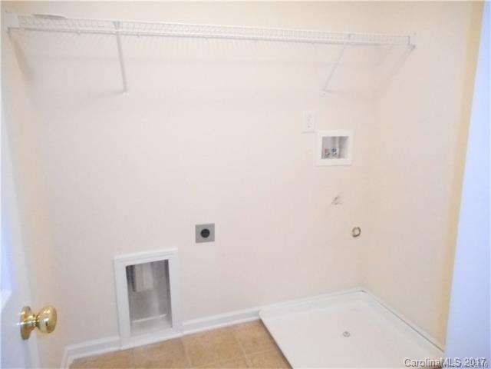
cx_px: 246
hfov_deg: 69.4
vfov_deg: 54.9
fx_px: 355
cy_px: 184
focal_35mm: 25
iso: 1600
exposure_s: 1/25
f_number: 3.7
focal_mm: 4.5
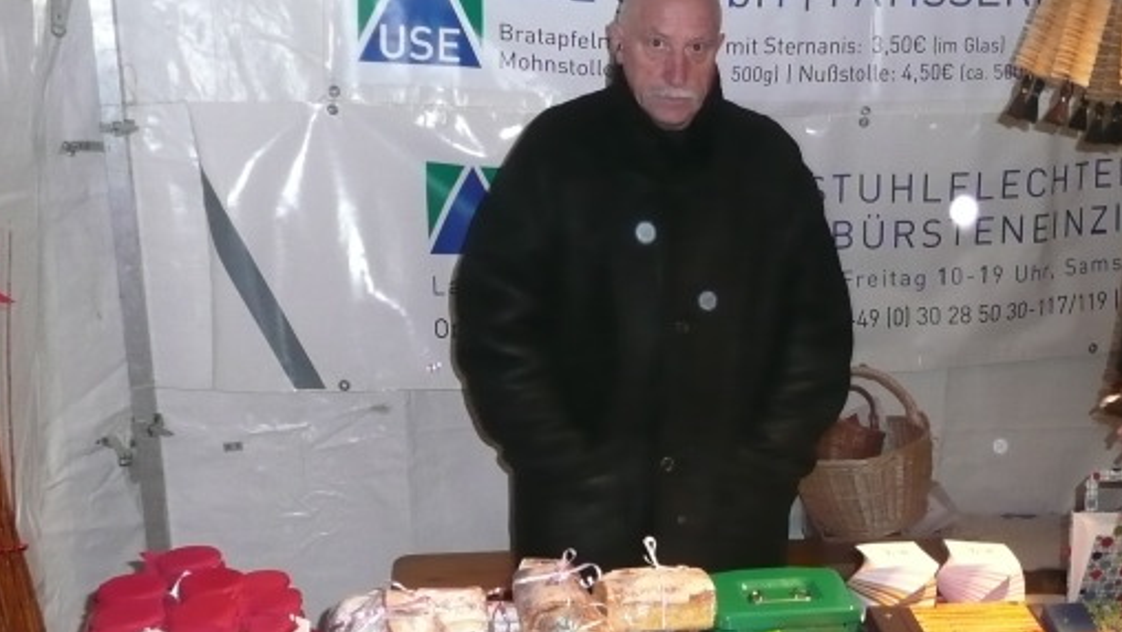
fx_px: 1428
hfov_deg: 42.0
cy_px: 431
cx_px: 788
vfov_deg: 24.8
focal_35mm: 48
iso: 320
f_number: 3.3
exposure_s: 1/30
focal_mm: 4.6
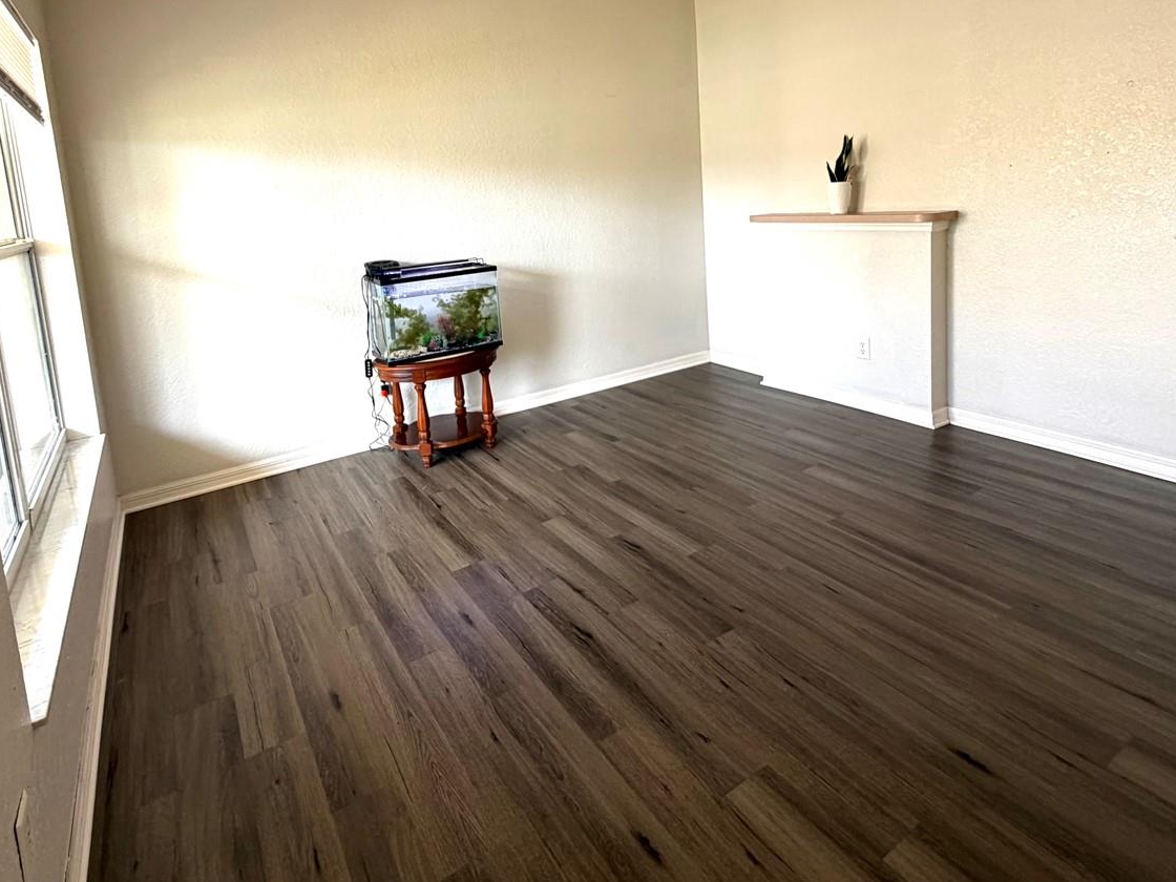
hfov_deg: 81.7
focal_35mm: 20
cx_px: 573
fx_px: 679
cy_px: 275
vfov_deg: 63.8
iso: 160
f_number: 2.2
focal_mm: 2.22
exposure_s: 1/121
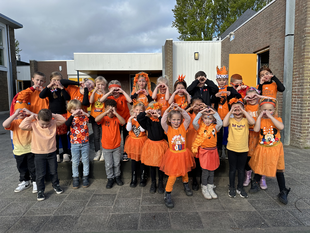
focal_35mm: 24
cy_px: 116
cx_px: 155
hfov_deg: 71.6
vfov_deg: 56.8
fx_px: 215
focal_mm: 6.86
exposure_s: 1/1198
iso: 80
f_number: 1.78
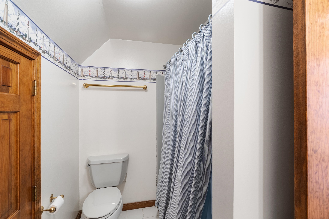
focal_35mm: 16
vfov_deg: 73.7
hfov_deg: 96.7
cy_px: 110
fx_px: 146
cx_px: 164
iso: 320
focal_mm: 16
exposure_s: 1.3
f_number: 7.1
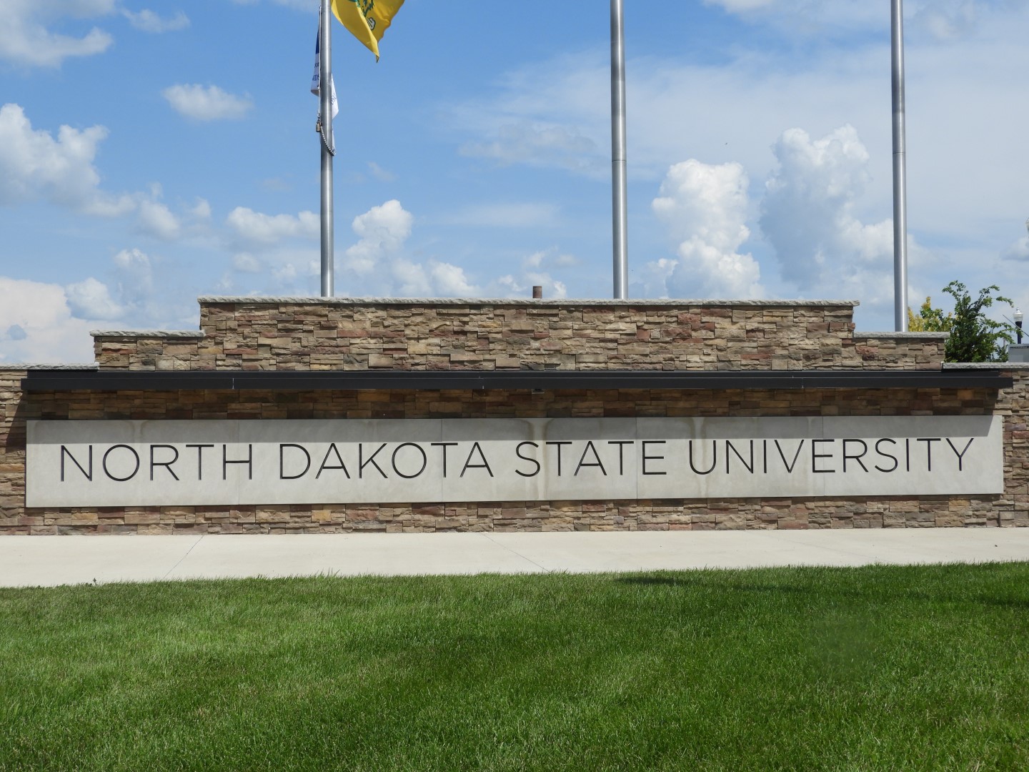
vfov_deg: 29.1
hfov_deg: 38.2
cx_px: 514
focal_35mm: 50
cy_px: 386
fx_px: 1486
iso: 100
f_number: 4
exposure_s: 1/1600
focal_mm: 9
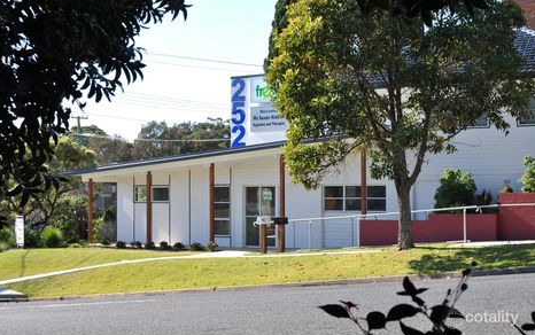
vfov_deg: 17.0
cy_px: 161
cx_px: 268
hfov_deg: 26.8
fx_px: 1124
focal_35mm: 77
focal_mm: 50
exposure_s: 1/80
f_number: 11
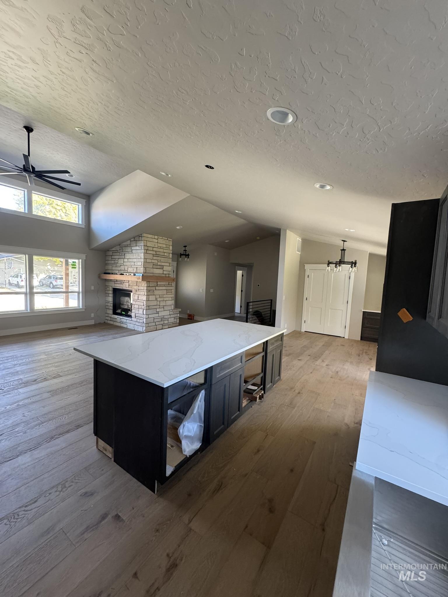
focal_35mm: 14
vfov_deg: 102.1
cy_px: 298
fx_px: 242
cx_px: 224
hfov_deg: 85.7
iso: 320
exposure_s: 1/85
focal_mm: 2.22
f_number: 2.2
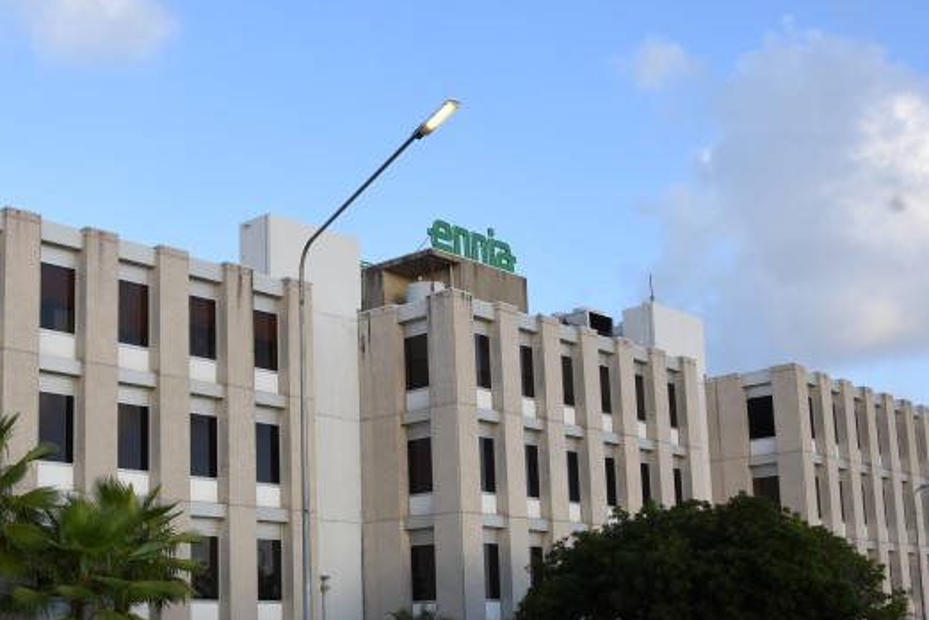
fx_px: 1187
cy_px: 444
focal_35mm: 46
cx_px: 271
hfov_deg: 41.9
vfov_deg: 28.9
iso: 500
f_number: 10
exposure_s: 1/400
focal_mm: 20
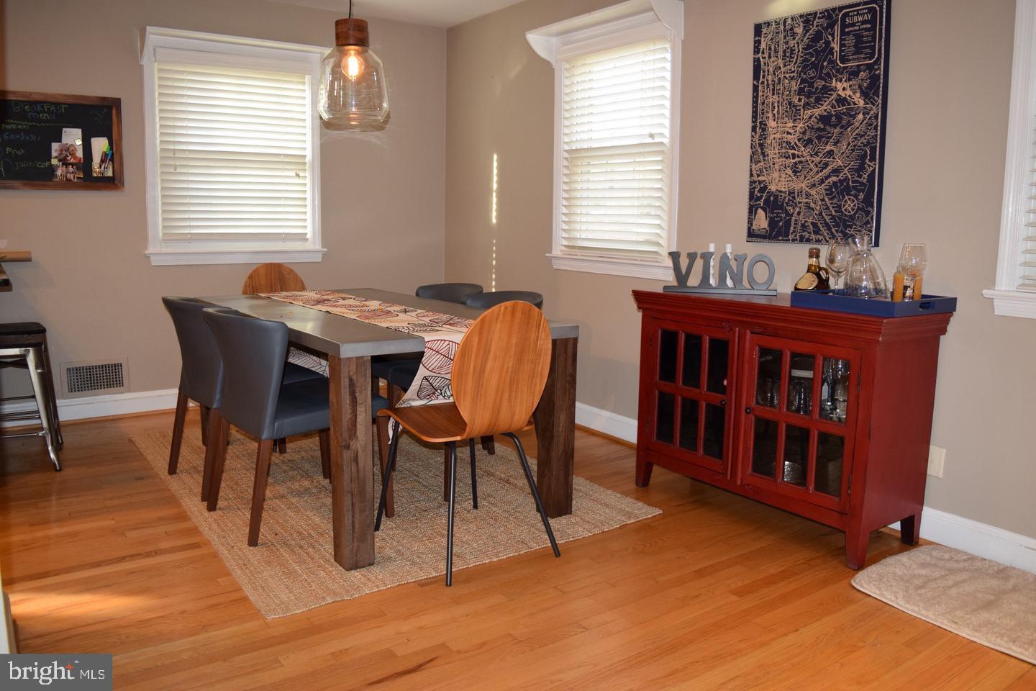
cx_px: 518
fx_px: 777
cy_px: 346
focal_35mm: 27
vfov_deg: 47.9
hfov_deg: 67.4
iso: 800
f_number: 4.5
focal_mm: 18
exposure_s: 1/80
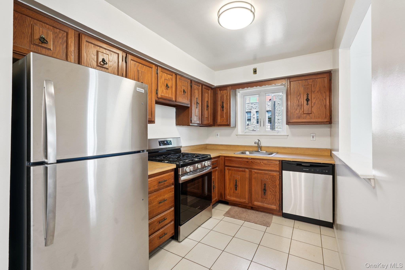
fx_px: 180
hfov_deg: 96.7
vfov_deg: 73.7
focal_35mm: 16
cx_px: 202
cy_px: 135
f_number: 8
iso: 400
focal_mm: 16
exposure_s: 1/13
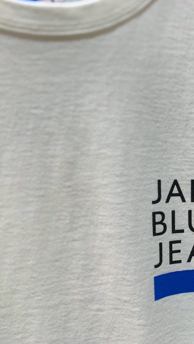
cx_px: 207
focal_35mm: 38
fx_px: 348
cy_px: 171
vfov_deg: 52.8
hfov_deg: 28.6
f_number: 1.8
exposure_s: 1/121
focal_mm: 4.25
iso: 80
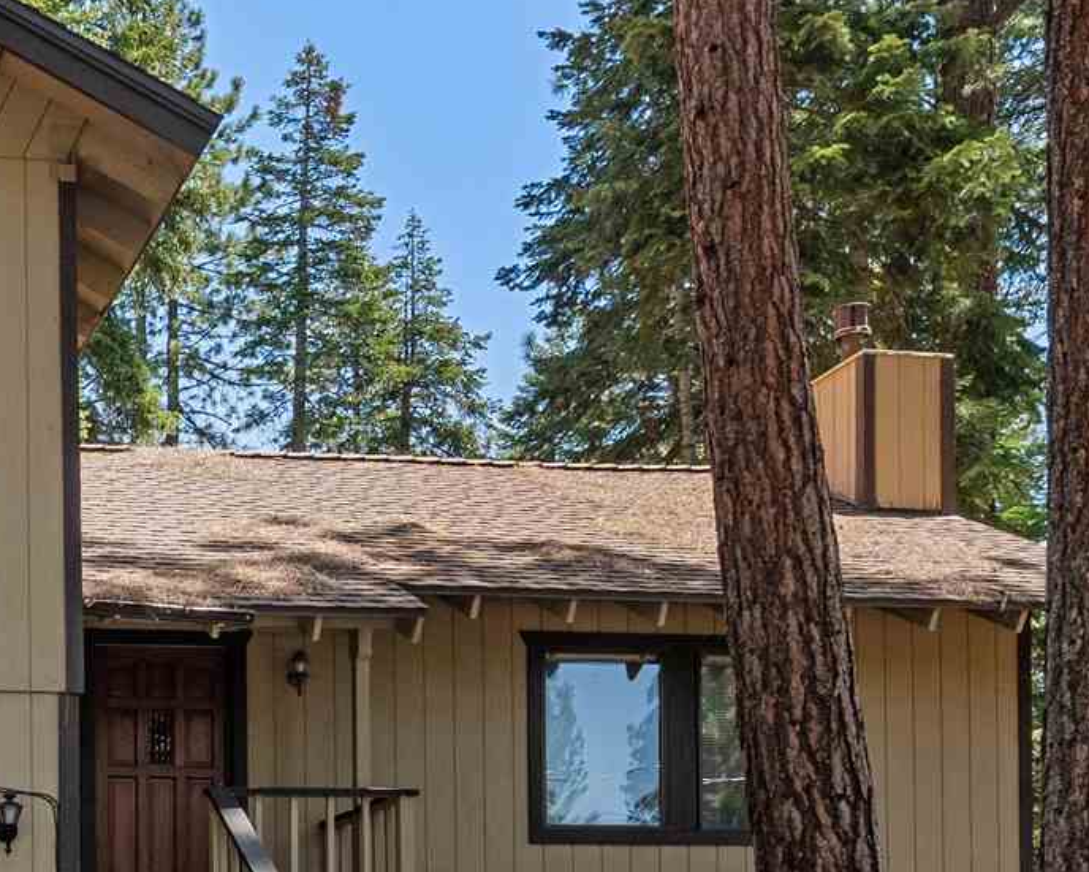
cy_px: 999
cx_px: -146
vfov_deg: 21.5
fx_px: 2160
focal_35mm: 67
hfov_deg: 25.9
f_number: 8
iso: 500
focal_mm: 16
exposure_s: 1/250
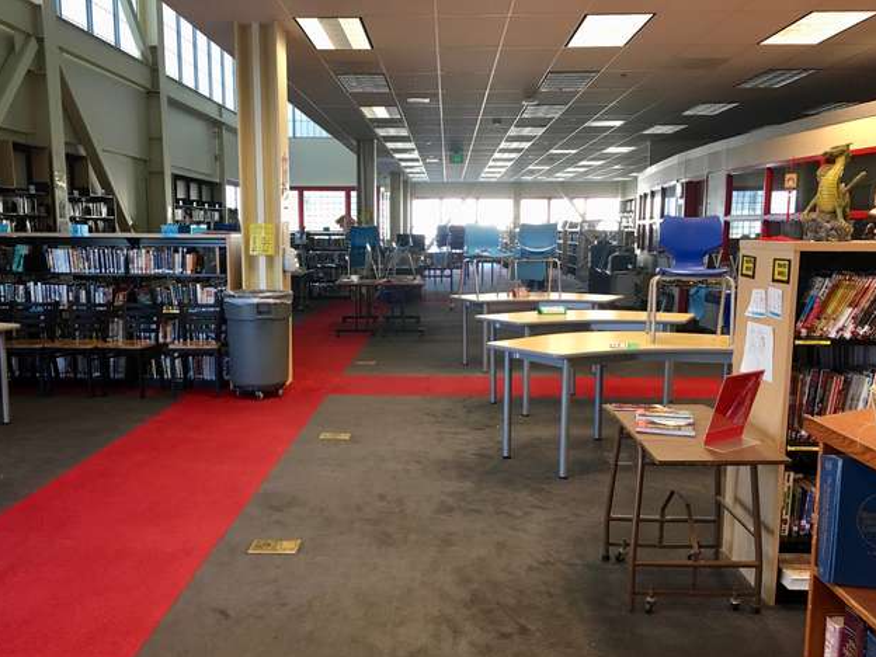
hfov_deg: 58.3
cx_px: 415
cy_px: 350
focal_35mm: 31
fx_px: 784
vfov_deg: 45.4
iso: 50
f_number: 2.2
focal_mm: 4.15
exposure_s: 1/15
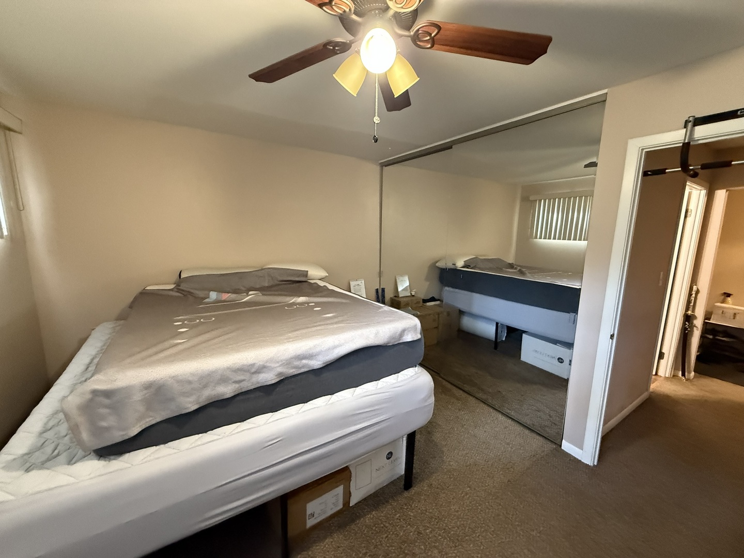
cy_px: 279
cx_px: 372
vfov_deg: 85.7
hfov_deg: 102.1
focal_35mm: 14
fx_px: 301
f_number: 2.2
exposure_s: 1/60
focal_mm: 2.22
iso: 800
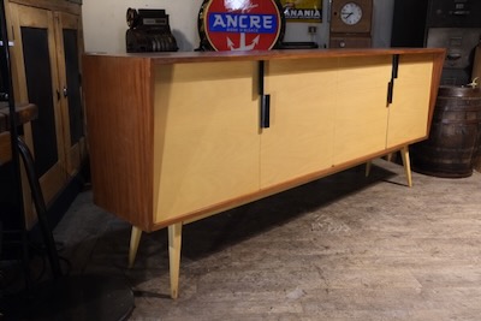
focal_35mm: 35
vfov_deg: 37.9
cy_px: 160
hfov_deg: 54.4
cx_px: 240
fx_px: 468
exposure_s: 1/125
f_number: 4.5
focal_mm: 23
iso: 3200
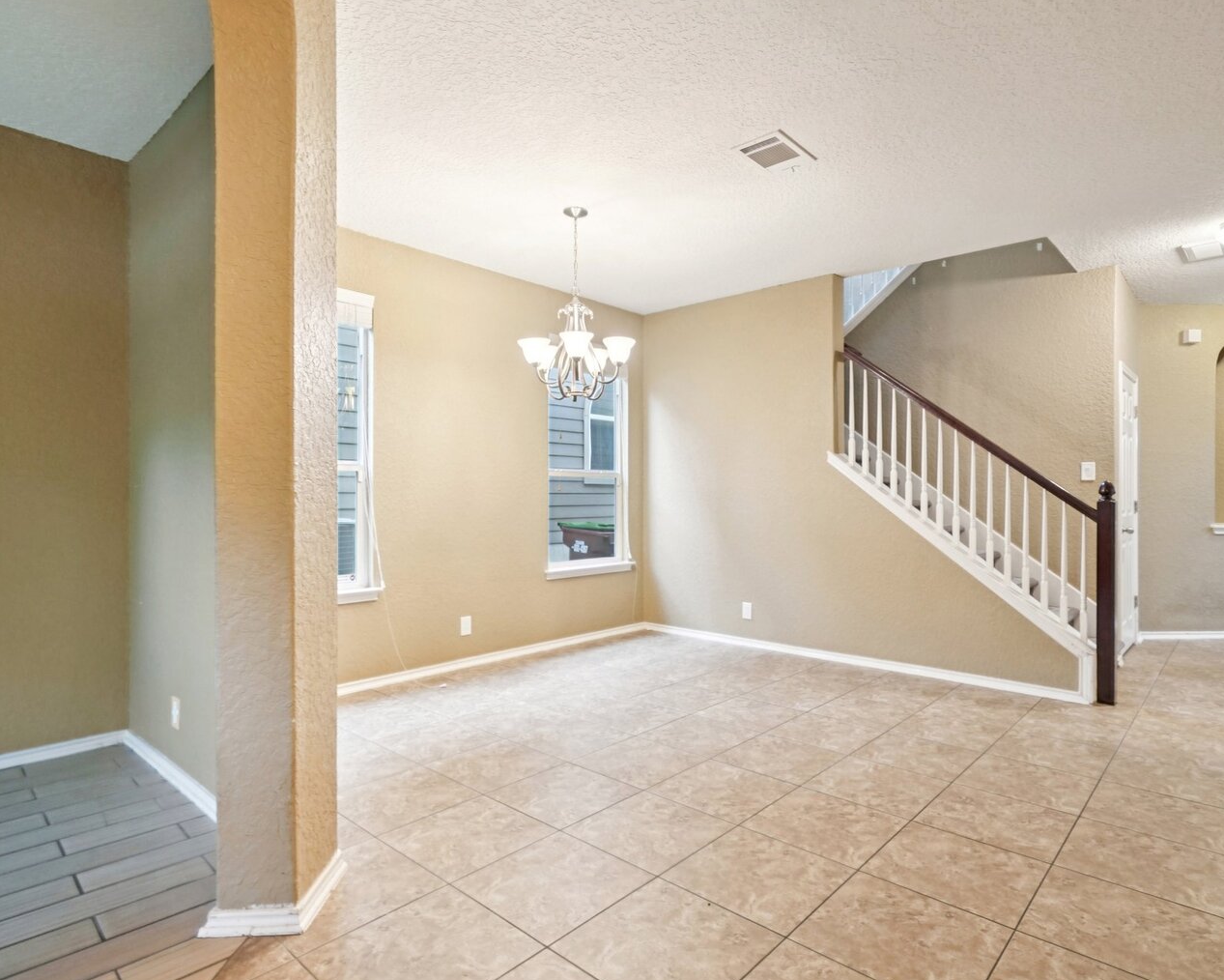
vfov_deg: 73.8
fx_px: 652
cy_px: 487
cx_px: 595
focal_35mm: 18
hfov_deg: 86.3
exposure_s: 1/10
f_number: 7.1
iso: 800
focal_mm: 15
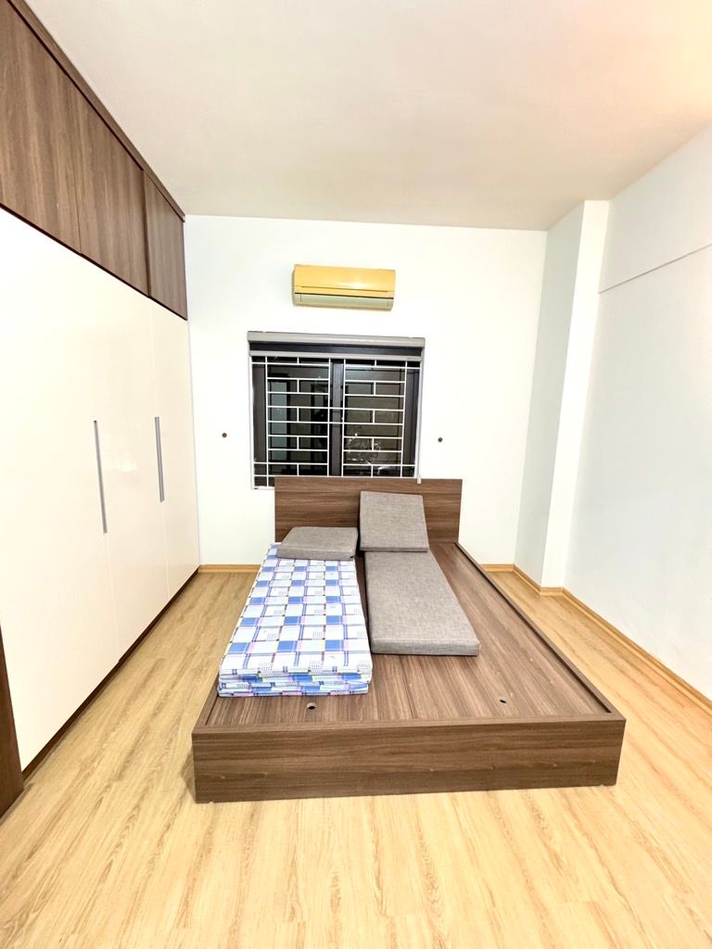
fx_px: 384
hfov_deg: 85.7
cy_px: 474
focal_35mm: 14
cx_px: 356
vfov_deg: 102.1
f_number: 2.2
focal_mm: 2.22
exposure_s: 1/33
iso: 1000
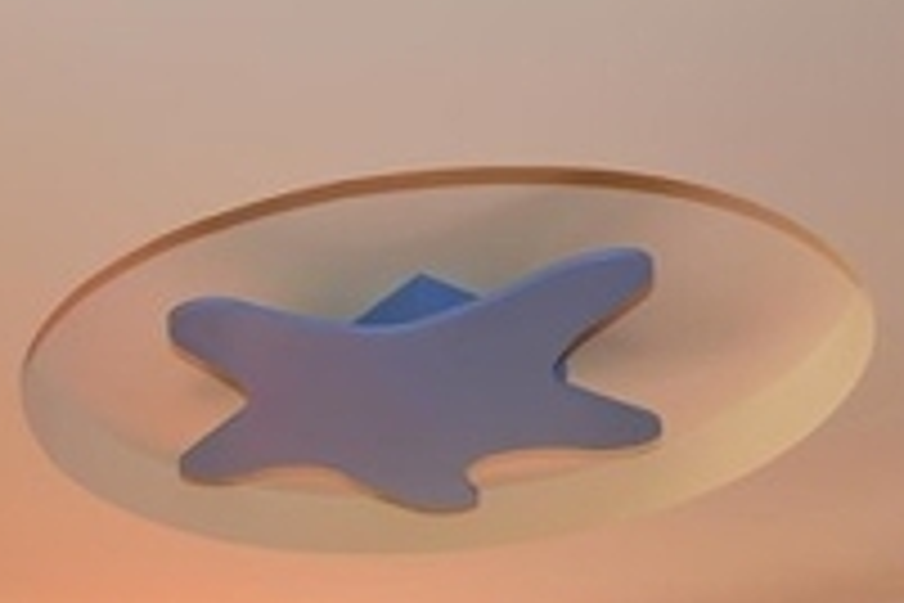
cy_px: 936
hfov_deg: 44.4
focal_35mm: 43
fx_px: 1080
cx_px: 268
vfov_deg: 23.8
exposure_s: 1/100
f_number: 10
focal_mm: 12
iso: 200
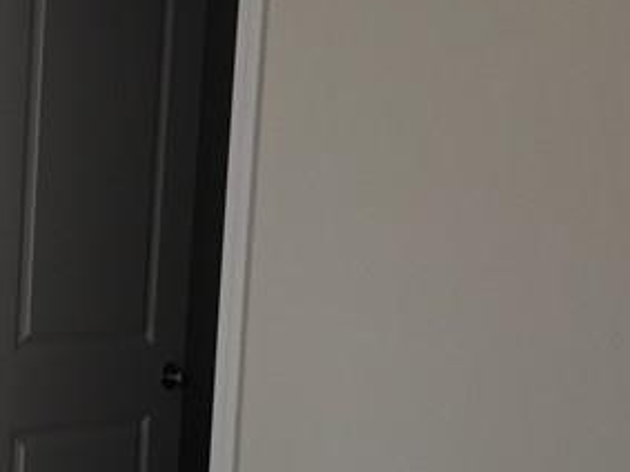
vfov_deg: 13.8
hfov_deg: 17.3
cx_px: -249
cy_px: 510
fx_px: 1910
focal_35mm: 105
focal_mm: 4.15
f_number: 2.2
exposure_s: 1/120
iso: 40
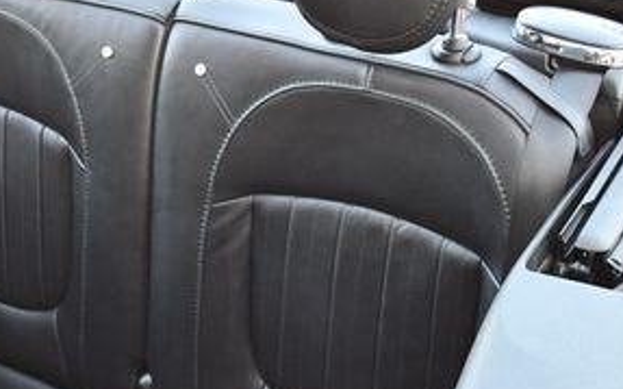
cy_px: 226
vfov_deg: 15.9
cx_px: 163
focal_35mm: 82
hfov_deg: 25.0
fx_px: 1391
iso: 800
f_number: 3.5
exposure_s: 1/250
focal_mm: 18
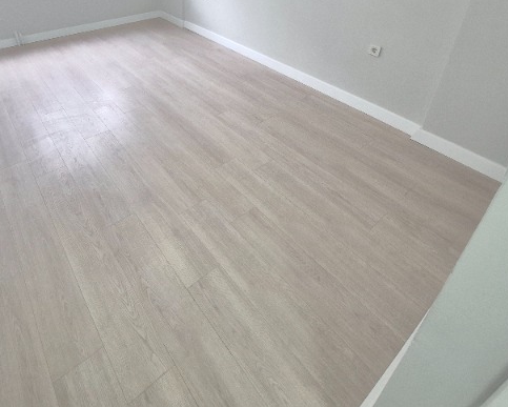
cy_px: 93
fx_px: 316
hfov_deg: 76.7
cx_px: 202
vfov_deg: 61.2
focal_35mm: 21
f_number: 2.2
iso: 250
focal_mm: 1.74
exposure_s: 1/50
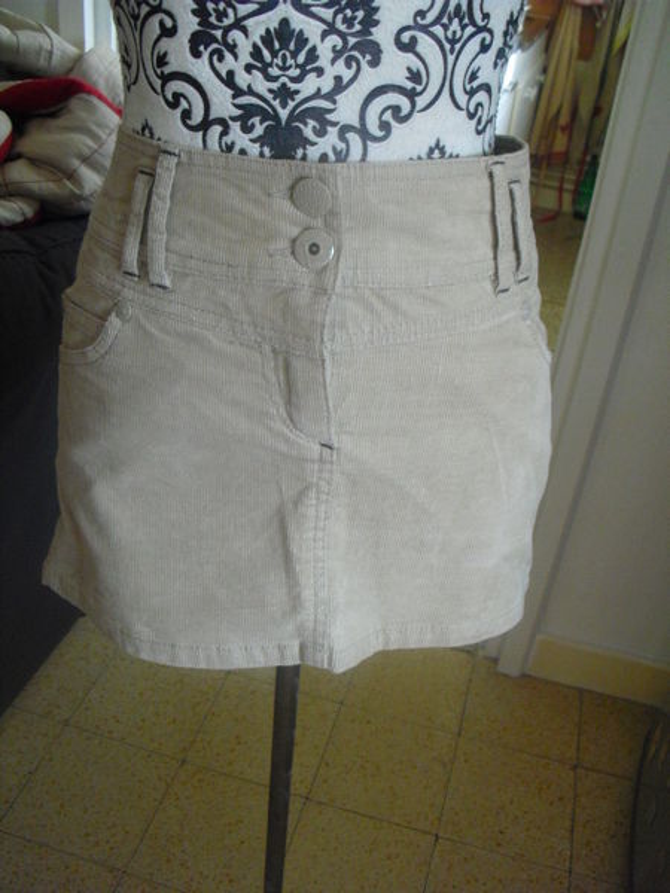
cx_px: 335
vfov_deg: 51.4
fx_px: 929
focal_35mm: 36
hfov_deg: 39.7
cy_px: 446
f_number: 3.1
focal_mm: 6.3
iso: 400
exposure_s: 1/60
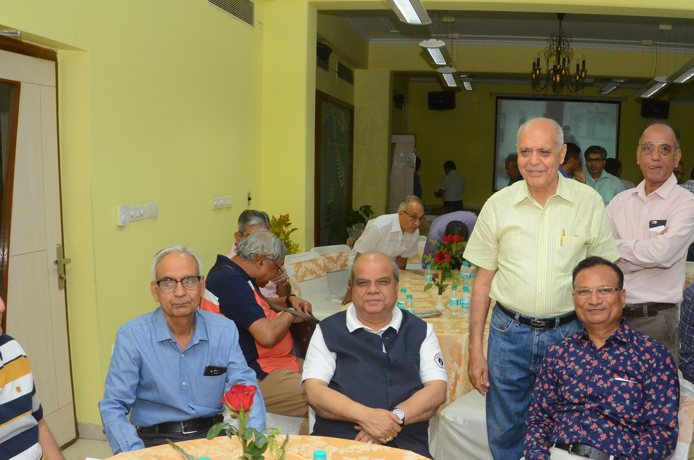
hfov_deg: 29.3
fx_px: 1321
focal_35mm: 69
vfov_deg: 19.7
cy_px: 290
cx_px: 432
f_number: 7.1
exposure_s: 1/125
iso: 1600
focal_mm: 35
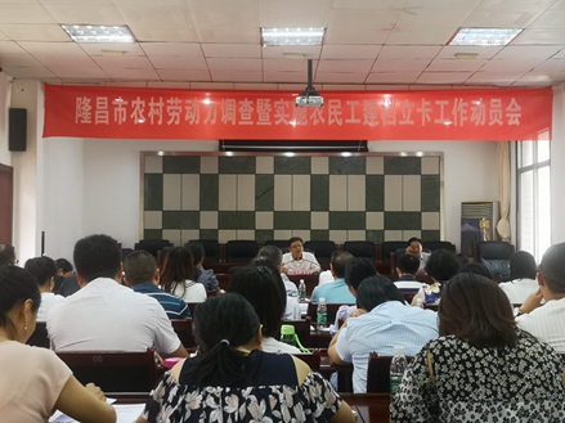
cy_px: 212
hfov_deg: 38.9
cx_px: 282
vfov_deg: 29.7
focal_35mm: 49
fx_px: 800
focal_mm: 3.95
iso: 125
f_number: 1.8
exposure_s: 1/50
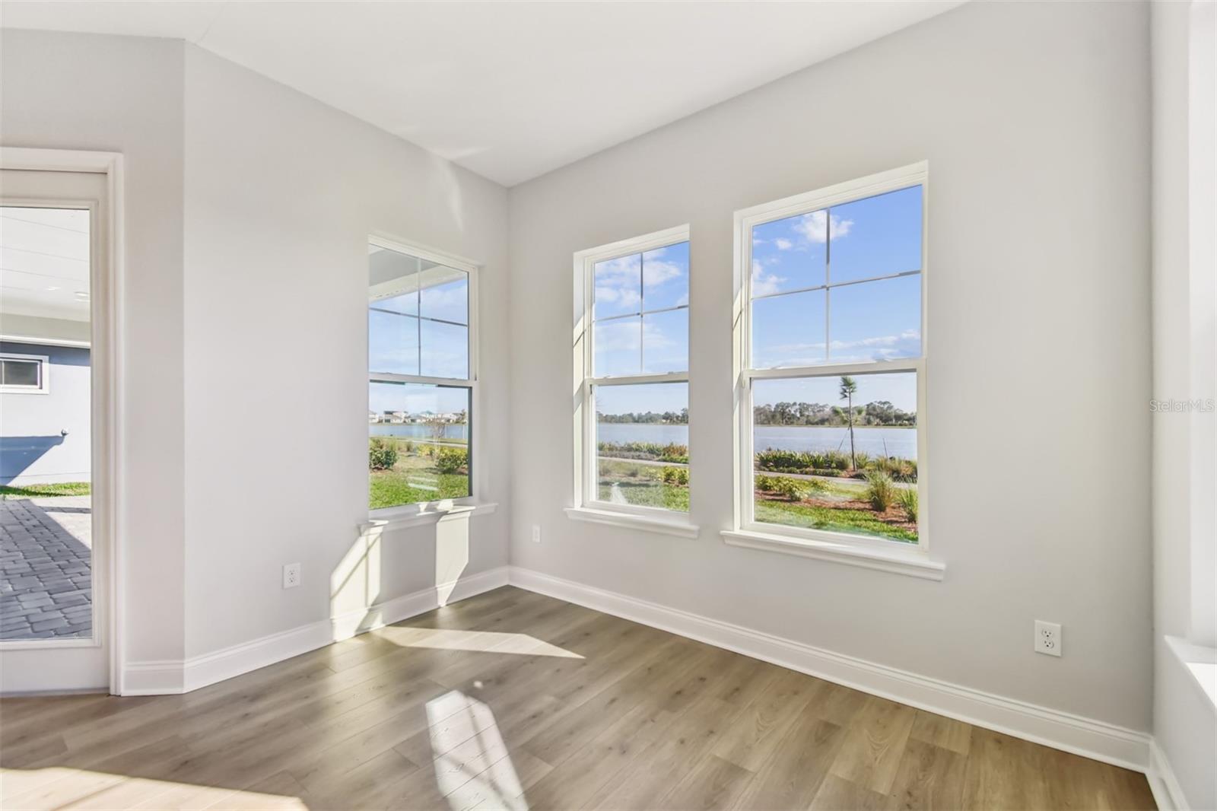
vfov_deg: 77.3
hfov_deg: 100.4
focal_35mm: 15
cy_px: 406
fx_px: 507
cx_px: 608
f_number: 6.3
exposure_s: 1/200
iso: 100
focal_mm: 10
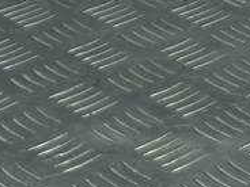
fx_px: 1004
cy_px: 378
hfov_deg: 13.3
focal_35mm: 139
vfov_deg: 9.9
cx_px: 385
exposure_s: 1/50
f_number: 1.8
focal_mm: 4.6
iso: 50
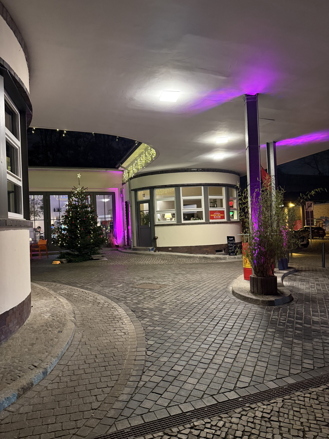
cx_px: 164
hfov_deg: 56.8
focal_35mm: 24
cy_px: 220
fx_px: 304
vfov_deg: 71.6
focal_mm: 6.76
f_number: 1.78
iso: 640
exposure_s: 1/32
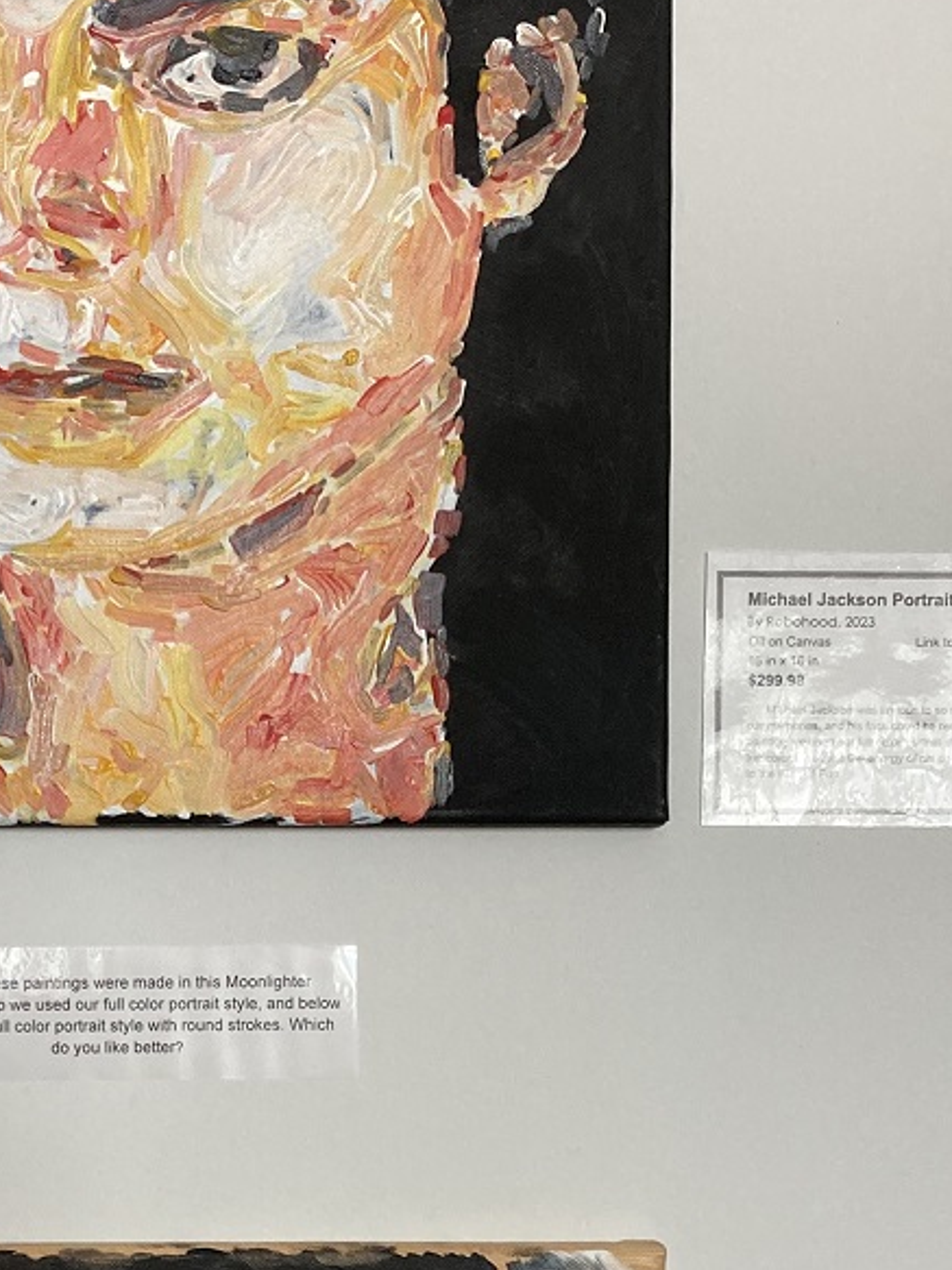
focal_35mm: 64
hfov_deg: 22.7
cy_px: 1036
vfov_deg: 29.5
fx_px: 2348
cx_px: 246
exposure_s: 1/60
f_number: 1.8
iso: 125
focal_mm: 3.99
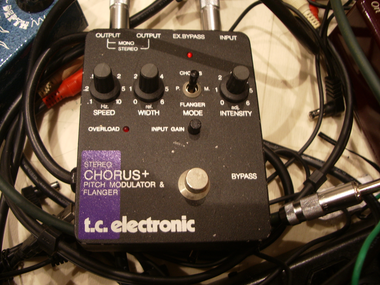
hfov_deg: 51.3
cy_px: 143
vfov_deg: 39.7
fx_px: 395
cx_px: 185
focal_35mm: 36
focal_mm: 5.8
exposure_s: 1/5
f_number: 2.6
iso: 100
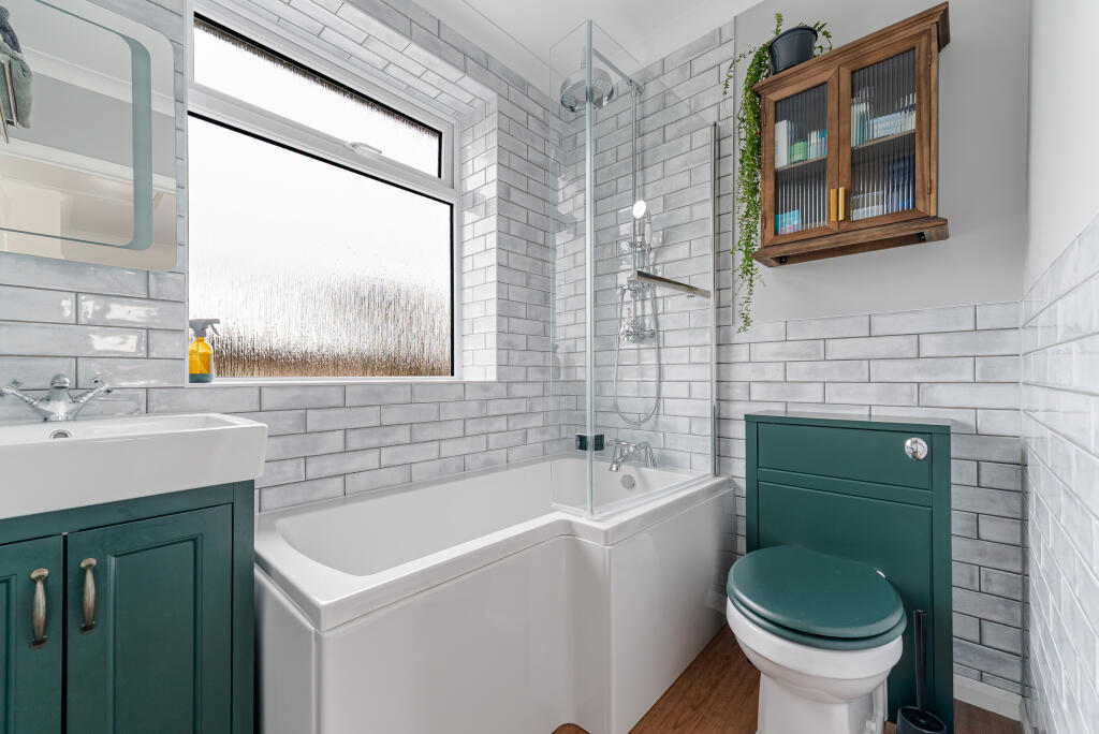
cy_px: 367
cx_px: 550
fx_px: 428
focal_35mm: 14
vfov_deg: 81.3
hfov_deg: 104.2
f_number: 8
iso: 320
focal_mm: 14
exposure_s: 1/400
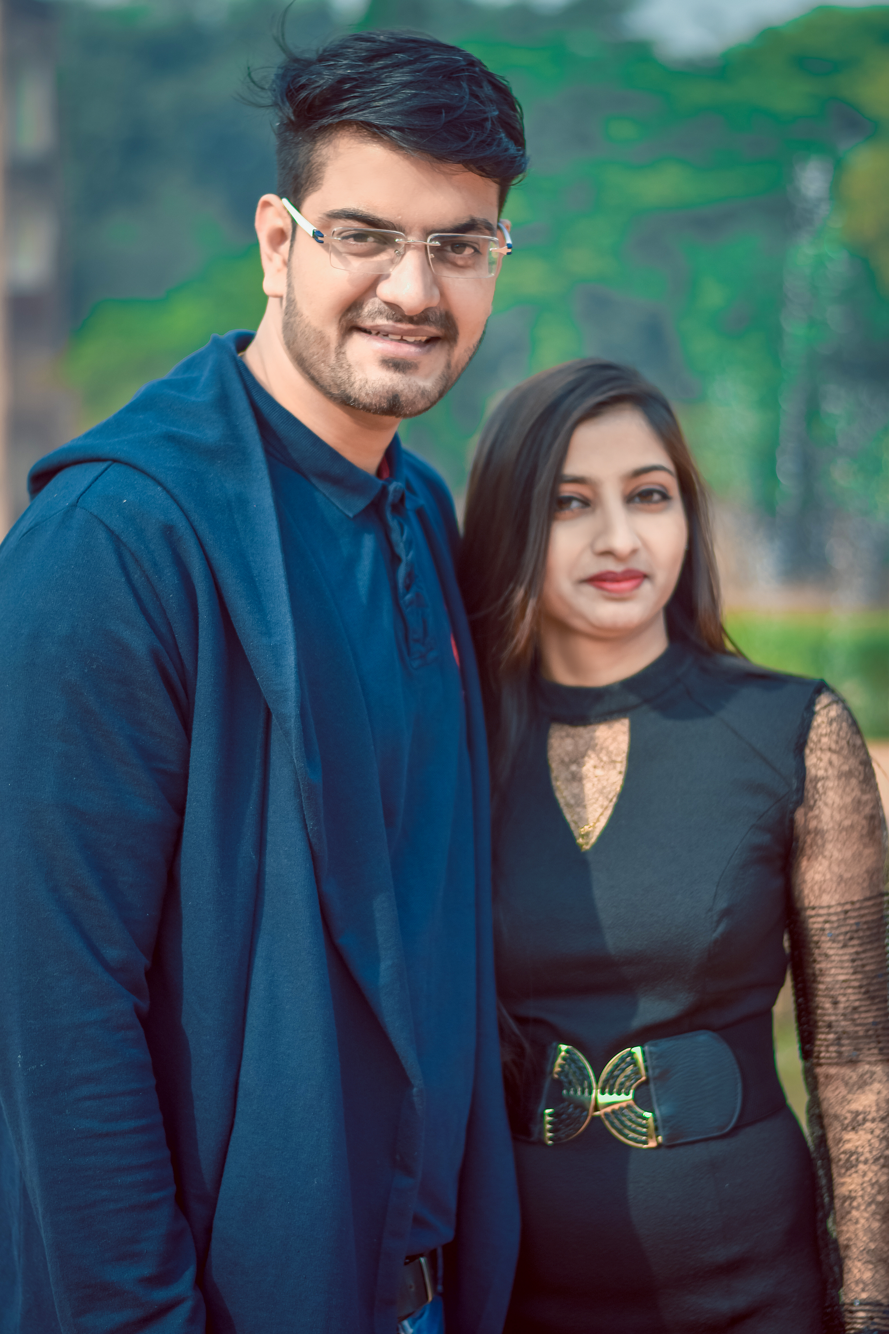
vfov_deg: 27.0
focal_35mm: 75
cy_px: 667
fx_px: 2778
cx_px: 444
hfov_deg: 18.2
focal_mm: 50
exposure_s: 1/2000
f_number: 1.8
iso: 100
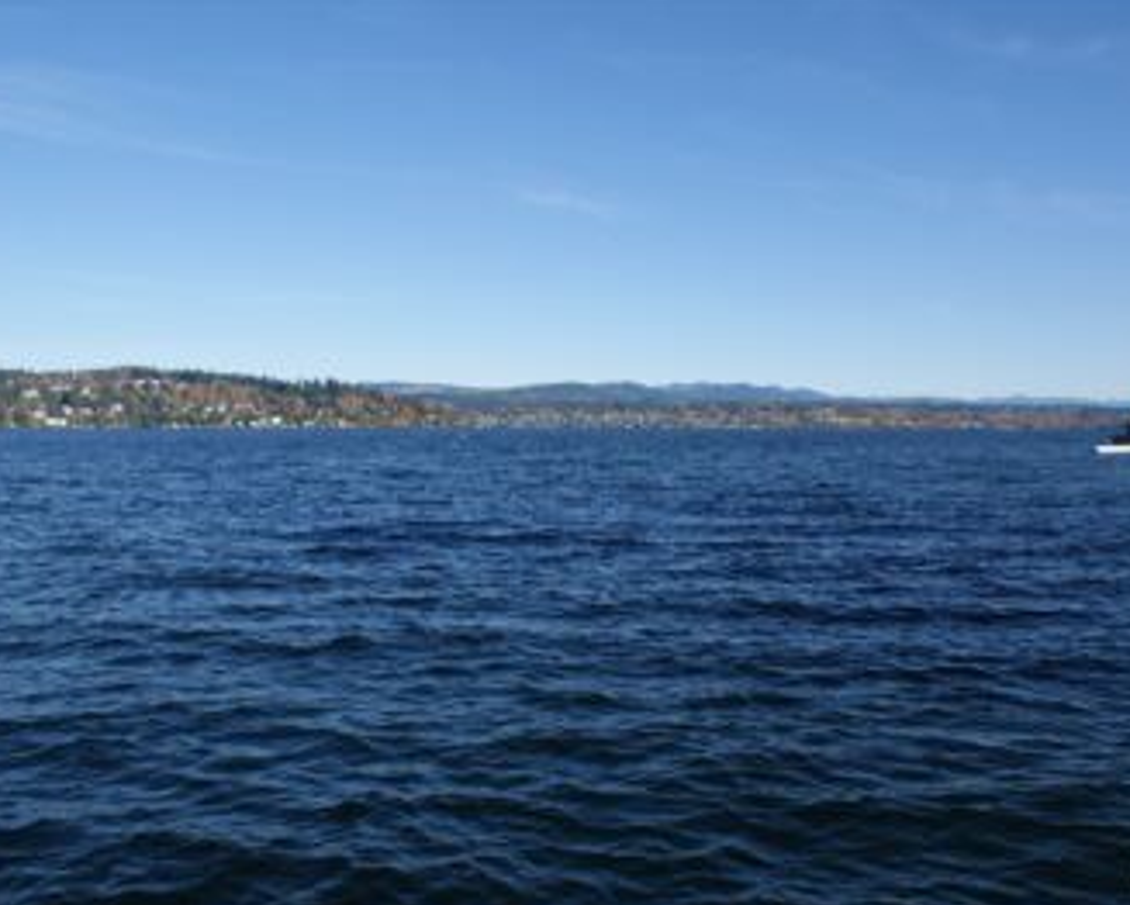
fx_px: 1037
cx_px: 646
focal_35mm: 31
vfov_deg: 47.2
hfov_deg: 56.9
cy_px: 454
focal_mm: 18
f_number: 10
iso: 100
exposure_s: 1/125
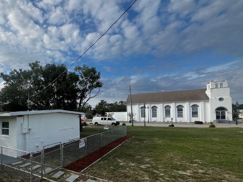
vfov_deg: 67.7
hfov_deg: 79.9
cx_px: 69
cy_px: 113
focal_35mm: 19
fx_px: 133
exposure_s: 1/847
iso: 32
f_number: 1.8
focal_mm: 1.57
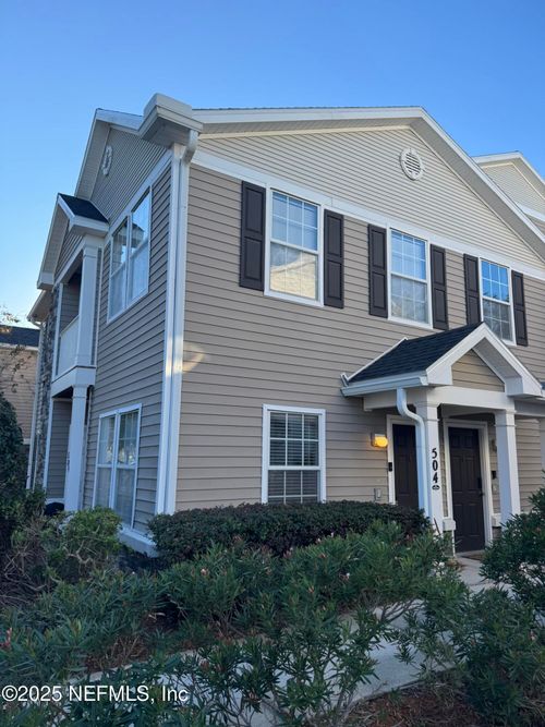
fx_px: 504
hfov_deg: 56.8
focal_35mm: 24
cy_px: 364
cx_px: 272
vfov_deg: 71.6
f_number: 1.78
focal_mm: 6.76
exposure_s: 1/1131
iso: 80
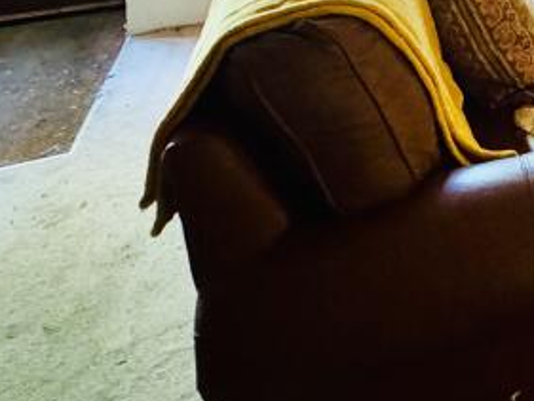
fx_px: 787
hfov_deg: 29.4
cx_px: 713
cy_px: -287
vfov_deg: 21.1
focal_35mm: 51
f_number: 2.2
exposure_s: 1/50
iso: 640
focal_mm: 2.22
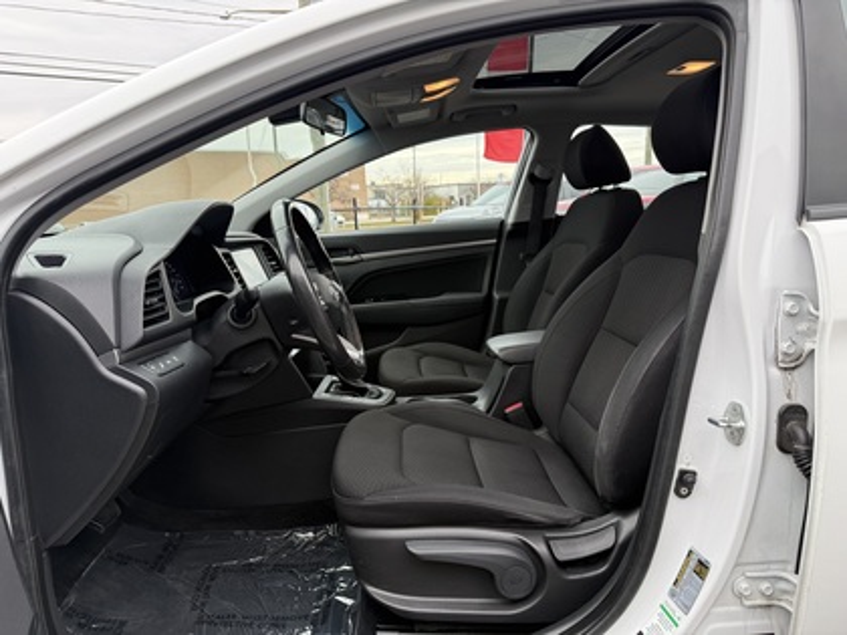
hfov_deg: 71.6
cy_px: 318
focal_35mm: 24
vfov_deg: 56.8
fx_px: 587
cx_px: 424
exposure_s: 1/277
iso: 100
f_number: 1.78
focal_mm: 6.76
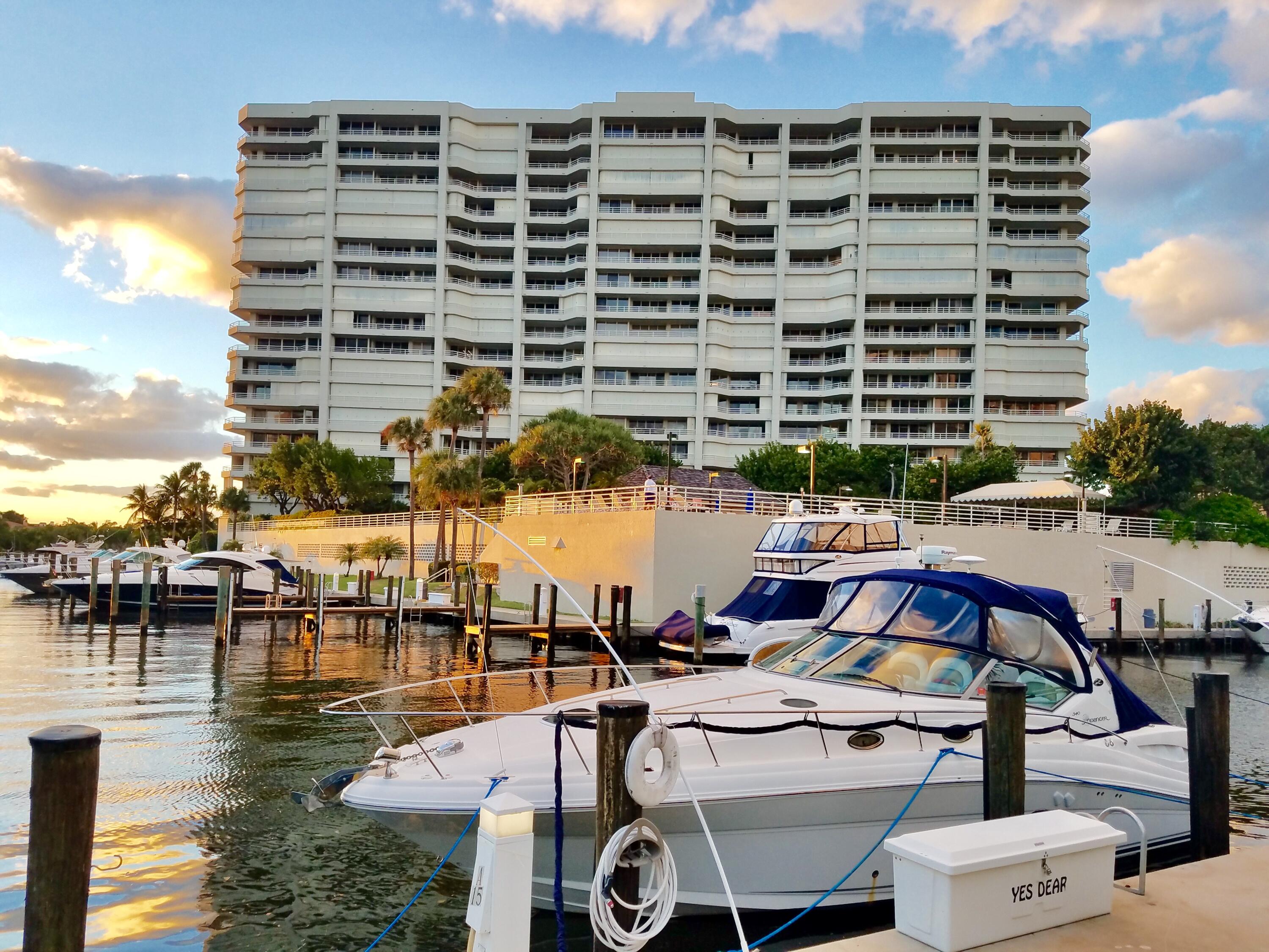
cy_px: 476
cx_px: 634
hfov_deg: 67.3
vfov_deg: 53.1
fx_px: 953
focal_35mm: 26
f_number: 1.7
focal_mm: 4.2
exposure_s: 1/371
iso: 50
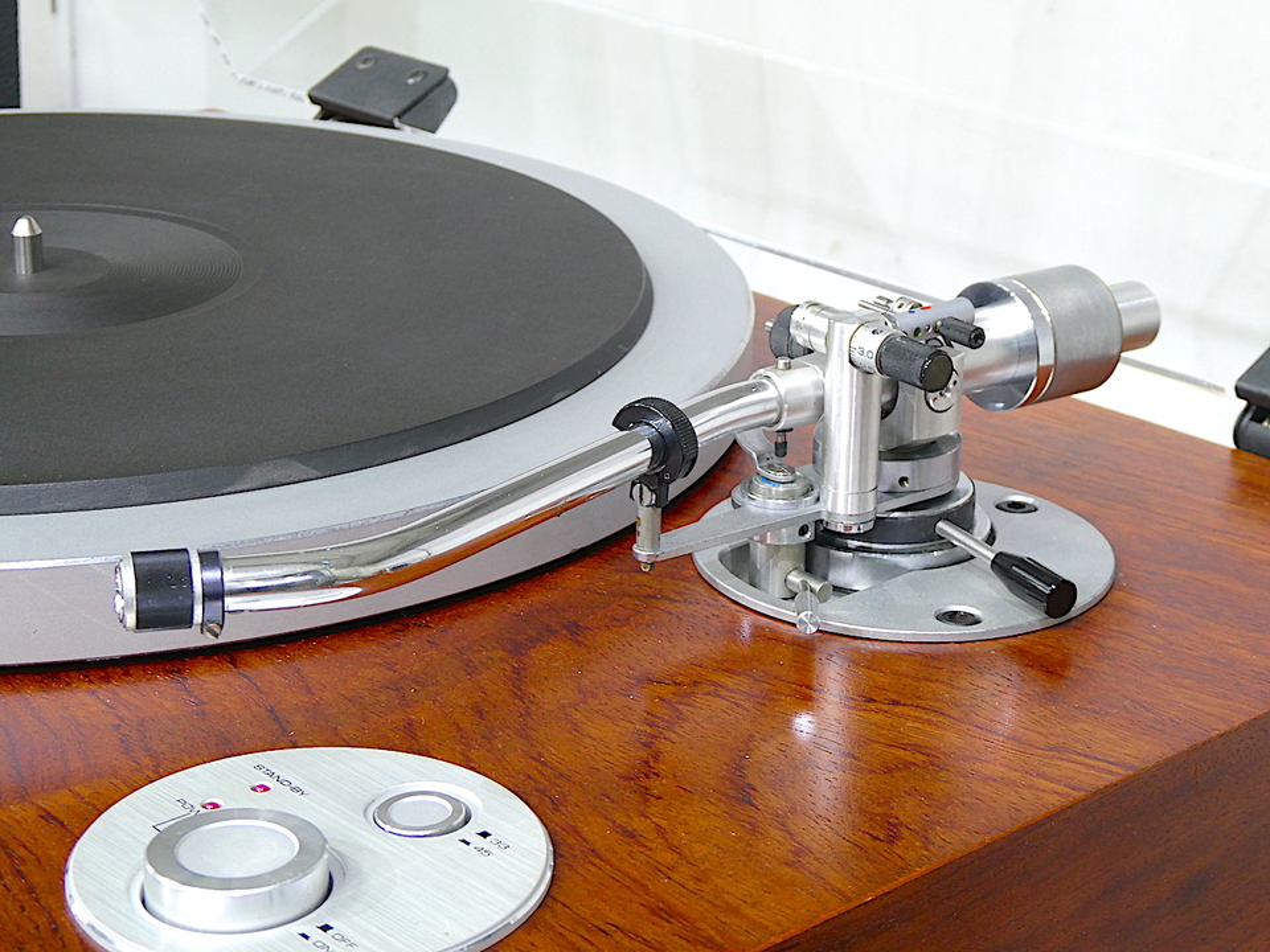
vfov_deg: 19.9
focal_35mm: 74
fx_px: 2715
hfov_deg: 26.3
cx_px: 635
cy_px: 476
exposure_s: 1/4
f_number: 5
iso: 200
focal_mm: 13.2
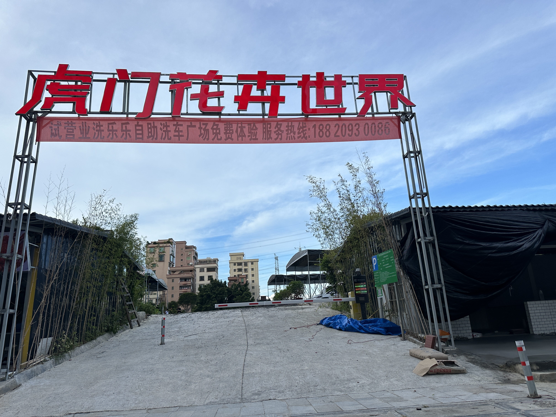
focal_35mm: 24
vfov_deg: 56.8
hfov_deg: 71.6
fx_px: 385
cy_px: 208
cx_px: 278
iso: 80
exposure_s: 1/2809
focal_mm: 6.86
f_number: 1.78
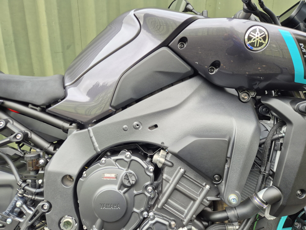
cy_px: 115
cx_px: 153
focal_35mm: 23
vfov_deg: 58.9
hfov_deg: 73.9
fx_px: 203
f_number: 1.8
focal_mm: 5.4
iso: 125
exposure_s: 1/180
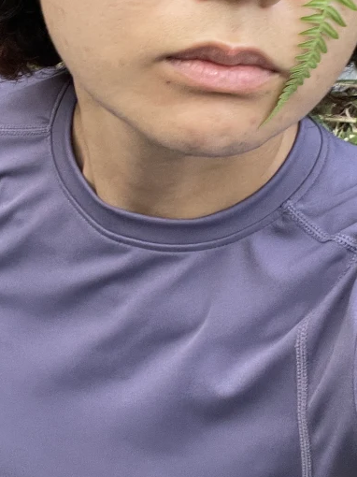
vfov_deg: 29.3
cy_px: 108
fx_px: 895
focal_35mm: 65
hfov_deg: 22.5
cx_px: 129
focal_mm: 2.71
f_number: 2.2
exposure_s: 1/60
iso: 160
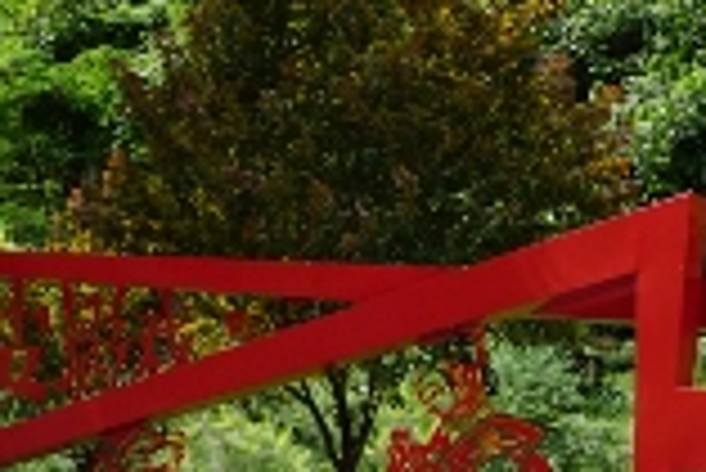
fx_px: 1649
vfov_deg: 15.7
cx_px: 531
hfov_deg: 23.9
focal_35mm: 84
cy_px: 551
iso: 100
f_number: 7.1
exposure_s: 1/100
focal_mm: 22
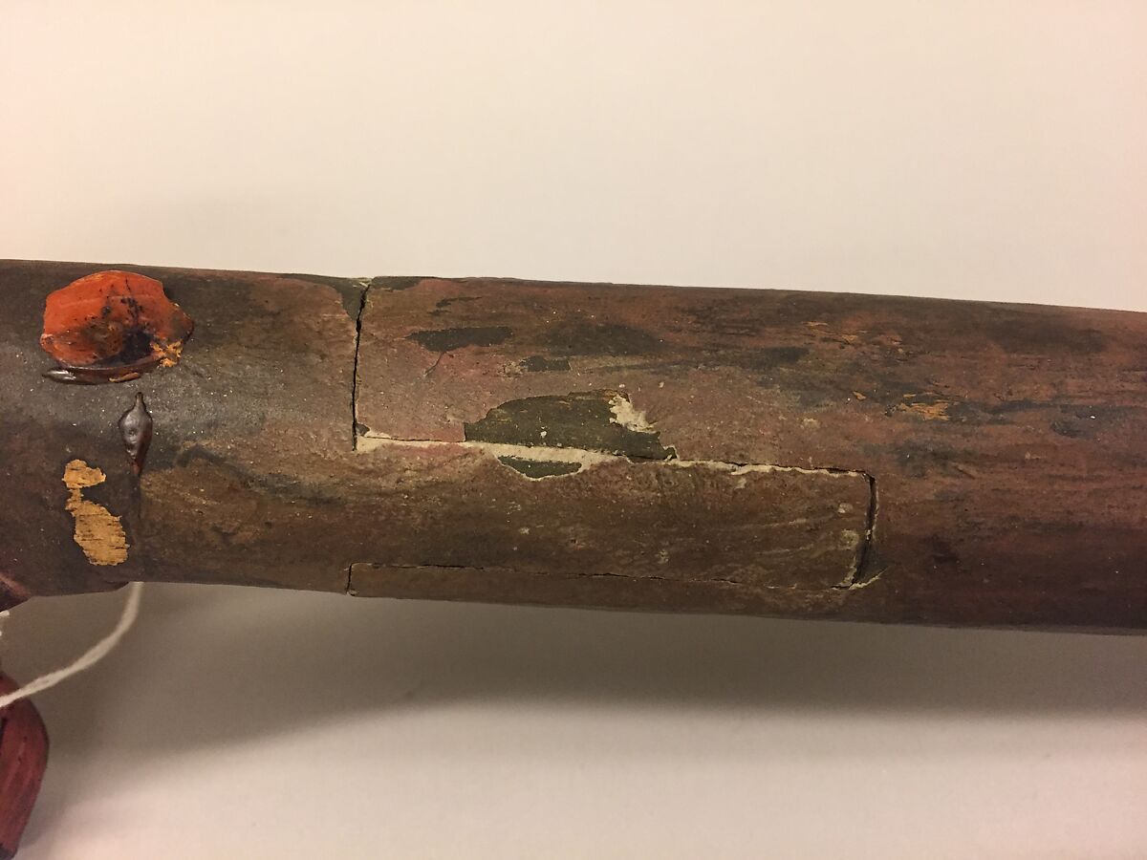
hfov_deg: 61.7
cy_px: 430
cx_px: 574
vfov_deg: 48.2
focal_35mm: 29
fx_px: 961
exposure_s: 1/30
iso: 200
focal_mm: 4.15
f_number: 2.2
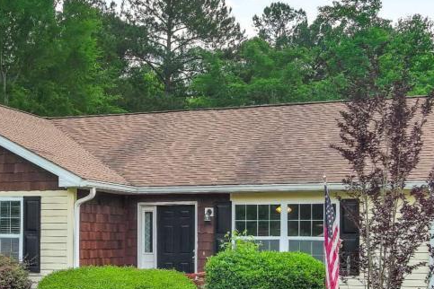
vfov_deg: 18.7
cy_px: 242
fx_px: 868
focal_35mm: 72
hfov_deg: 27.6
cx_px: 103
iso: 100
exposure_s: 1/500
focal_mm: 10.57
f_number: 2.8
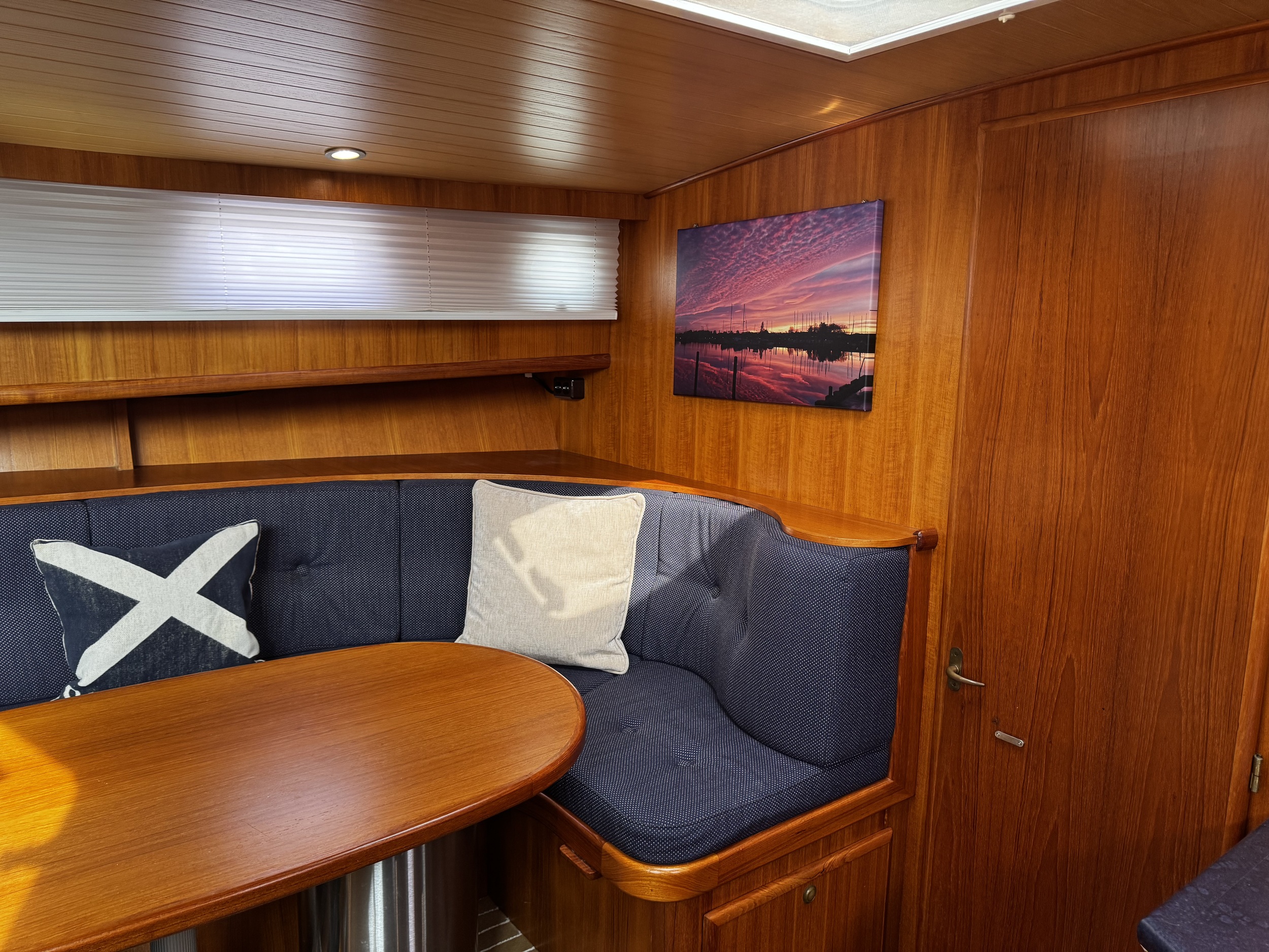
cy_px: 476
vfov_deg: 56.8
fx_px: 880
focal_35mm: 24
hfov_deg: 71.6
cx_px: 634
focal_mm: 6.76
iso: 200
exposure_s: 1/99
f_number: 1.78
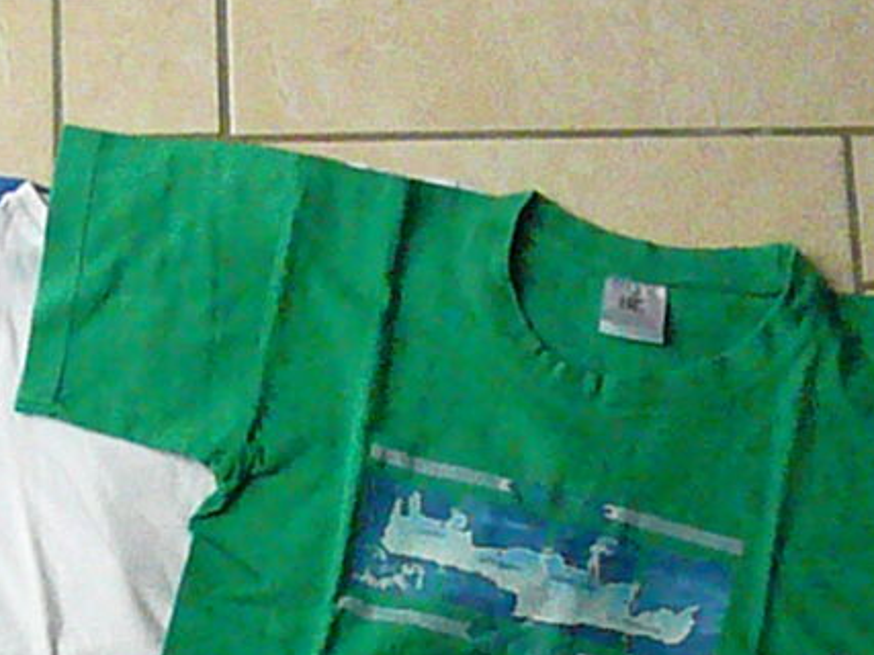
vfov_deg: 17.4
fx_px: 2070
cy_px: 712
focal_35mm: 82
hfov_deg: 23.6
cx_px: 221
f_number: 9
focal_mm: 5.7
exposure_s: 1/640
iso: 3200
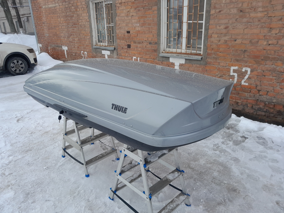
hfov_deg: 65.3
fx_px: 222
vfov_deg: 51.4
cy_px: 106
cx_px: 142
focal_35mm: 27
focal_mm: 4
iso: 40
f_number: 1.8
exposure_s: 1/190
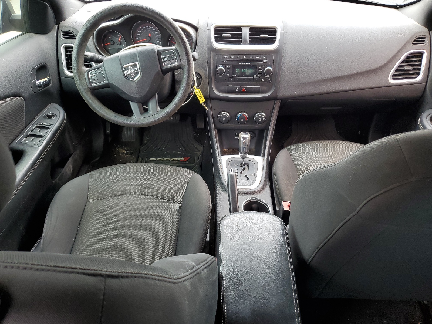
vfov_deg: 53.1
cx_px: 216
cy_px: 162
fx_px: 324
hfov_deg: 67.3
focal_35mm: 26
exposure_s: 1/120
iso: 58
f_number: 1.5
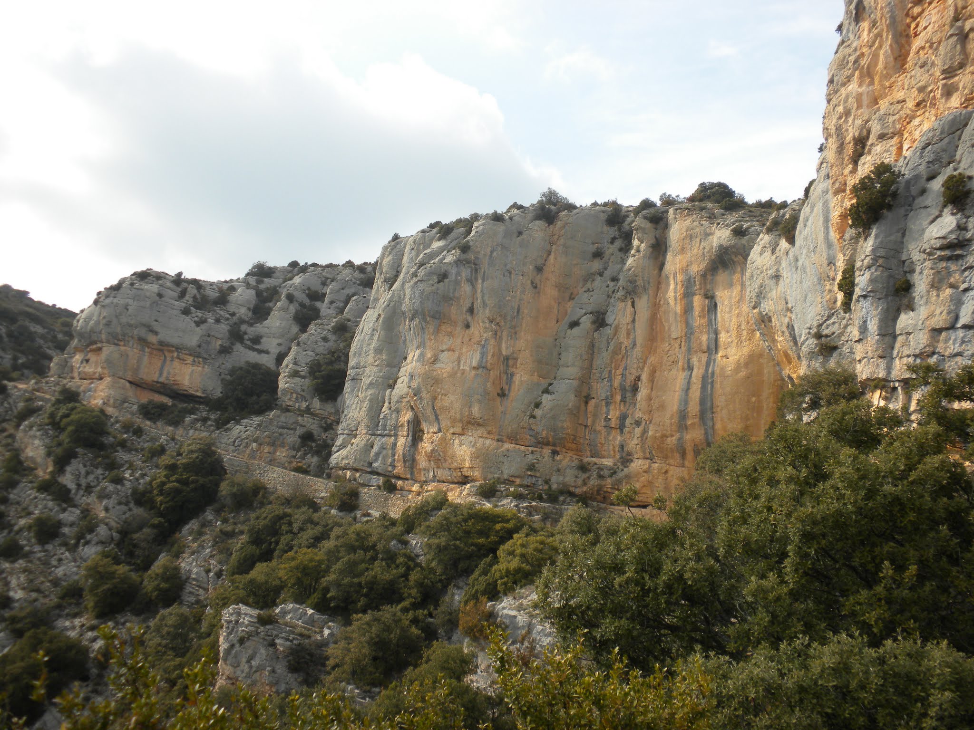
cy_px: 365
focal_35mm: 37
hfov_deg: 50.1
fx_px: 1041
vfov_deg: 38.7
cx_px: 487
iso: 64
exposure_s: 1/487
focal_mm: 6.6
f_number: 3.5
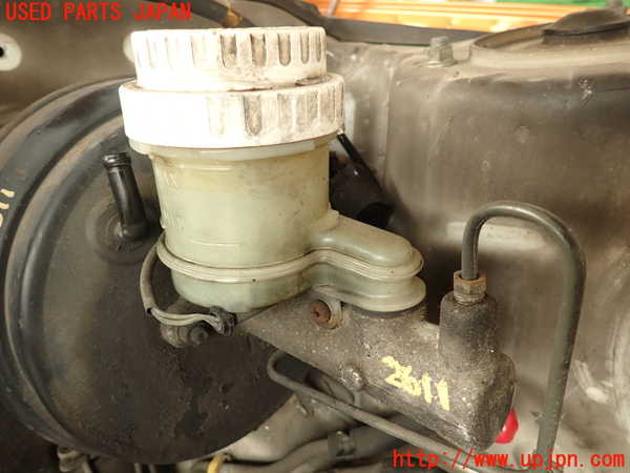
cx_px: 315
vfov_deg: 54.9
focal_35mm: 25
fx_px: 455
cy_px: 236
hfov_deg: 69.4
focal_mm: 4.5
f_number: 2
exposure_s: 1/60
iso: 125
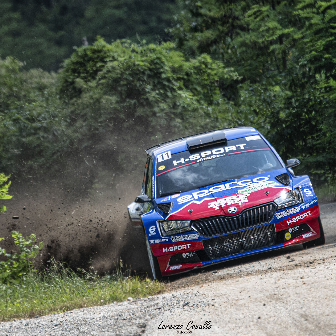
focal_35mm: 766
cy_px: 168
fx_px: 8412
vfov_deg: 2.3
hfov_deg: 2.3
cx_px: 184
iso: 320
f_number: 5.6
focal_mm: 400
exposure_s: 1/1250
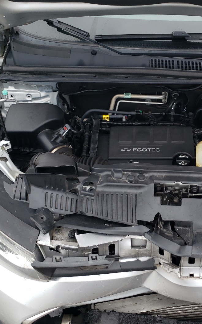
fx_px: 370
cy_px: 143
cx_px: 172
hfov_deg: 29.6
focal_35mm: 42
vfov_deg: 47.1
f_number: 1.5
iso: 50
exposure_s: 1/588
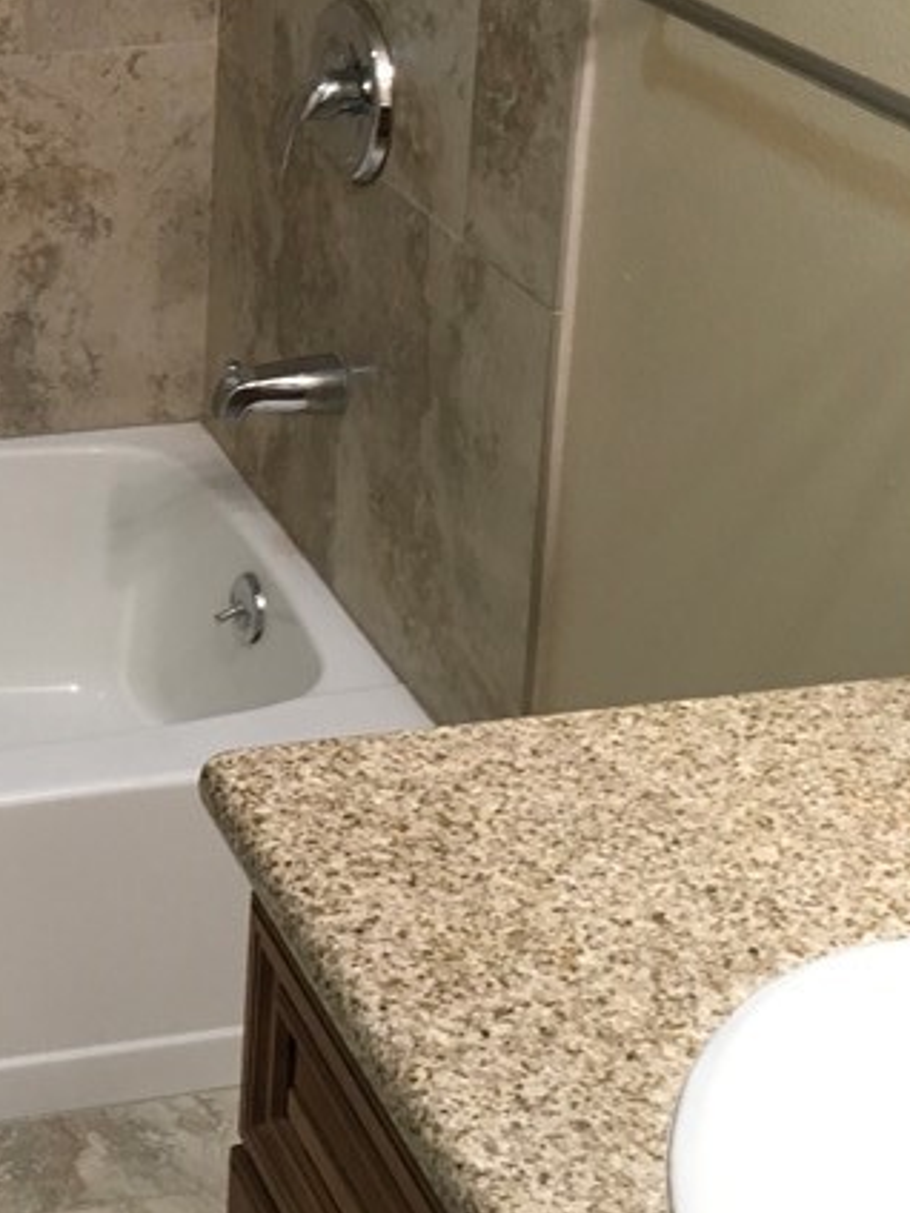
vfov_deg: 26.8
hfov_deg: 19.8
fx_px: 2454
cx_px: -157
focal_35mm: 70
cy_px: 123
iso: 100
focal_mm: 4.15
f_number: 2.2
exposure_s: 1/30
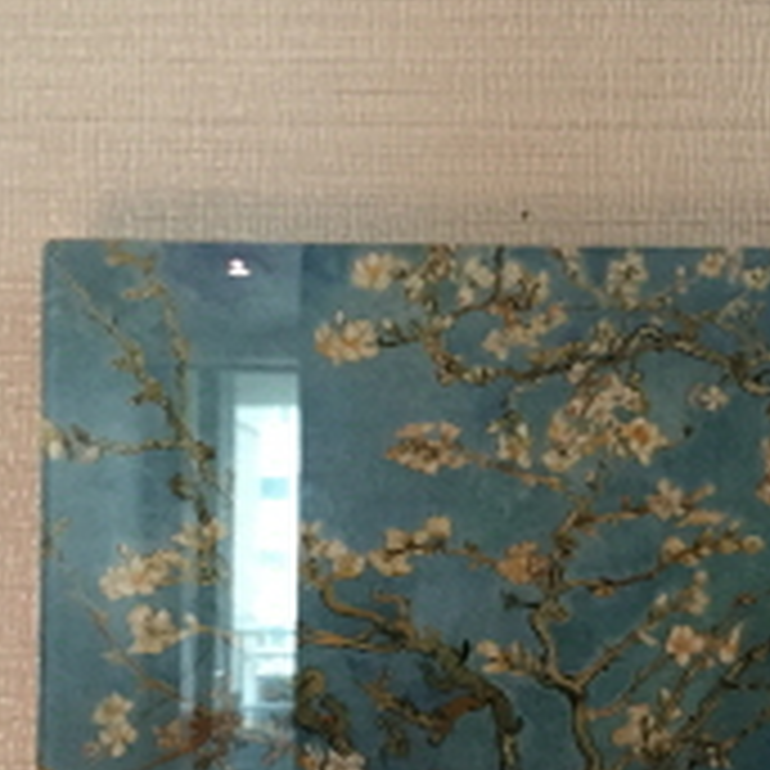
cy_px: 558
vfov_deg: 26.6
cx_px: 522
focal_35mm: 64
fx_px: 1611
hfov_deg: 26.7
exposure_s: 1/15
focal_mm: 3.3
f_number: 2.4
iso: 200
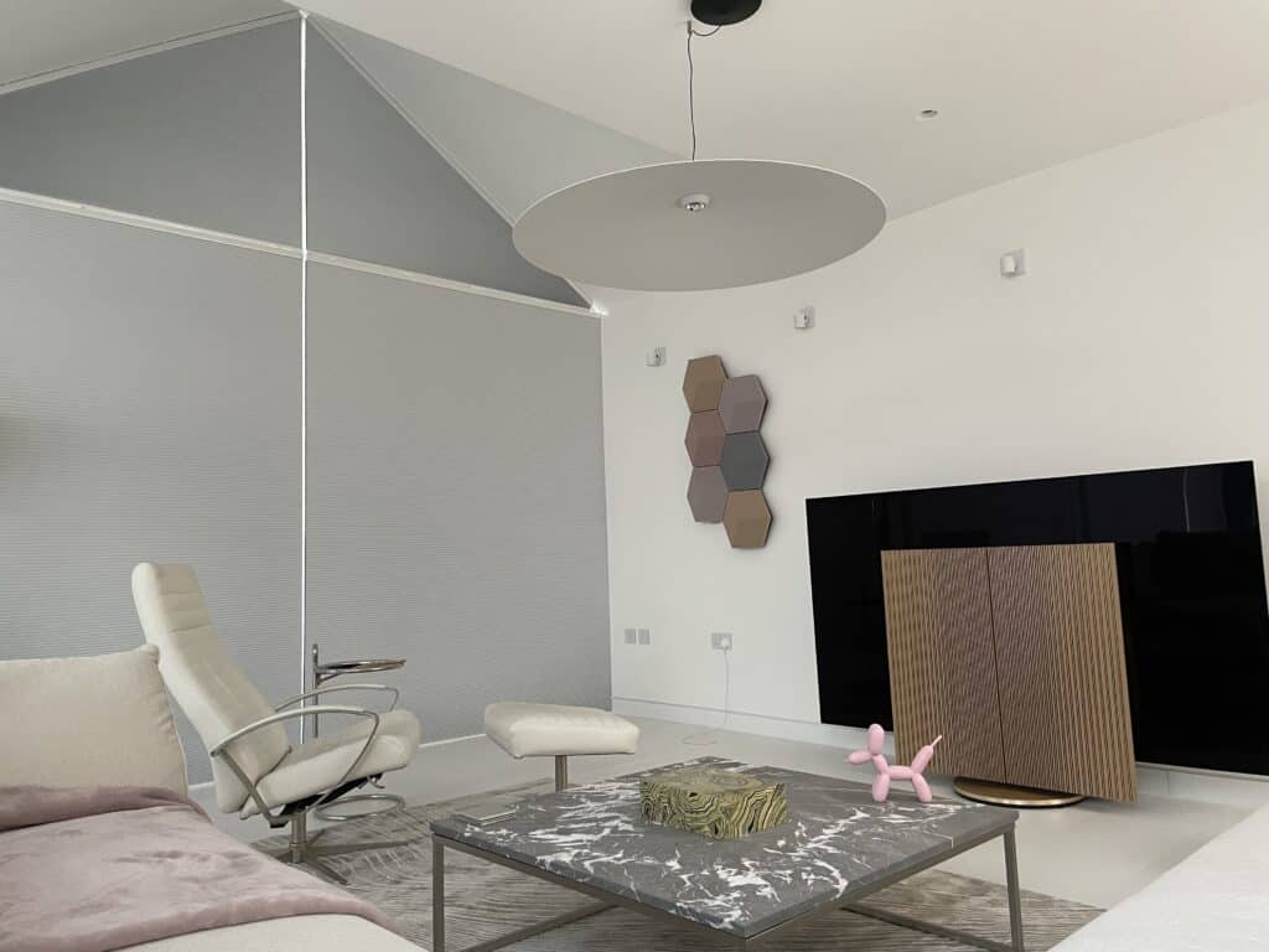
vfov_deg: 53.1
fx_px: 953
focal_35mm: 26
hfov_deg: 67.3
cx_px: 634
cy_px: 476
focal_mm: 4.2
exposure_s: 1/60
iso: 250
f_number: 1.6
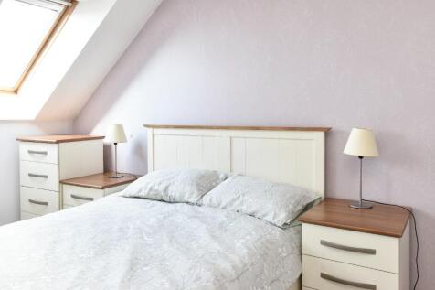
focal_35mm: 28
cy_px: 145
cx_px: 218
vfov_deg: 45.6
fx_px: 344
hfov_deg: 64.6
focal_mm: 19
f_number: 9
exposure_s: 1/6
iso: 200
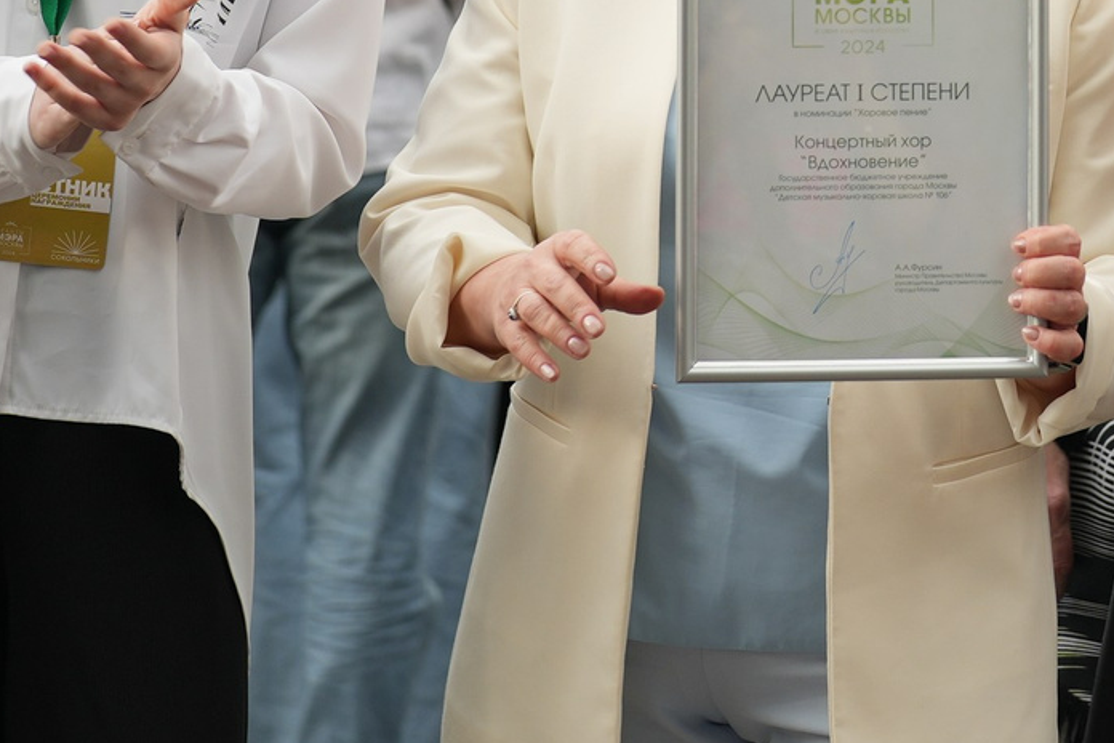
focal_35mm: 184
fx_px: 5693
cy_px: -126
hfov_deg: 11.1
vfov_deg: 7.4
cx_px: 1004
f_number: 2.5
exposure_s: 1/320
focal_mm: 50
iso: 160
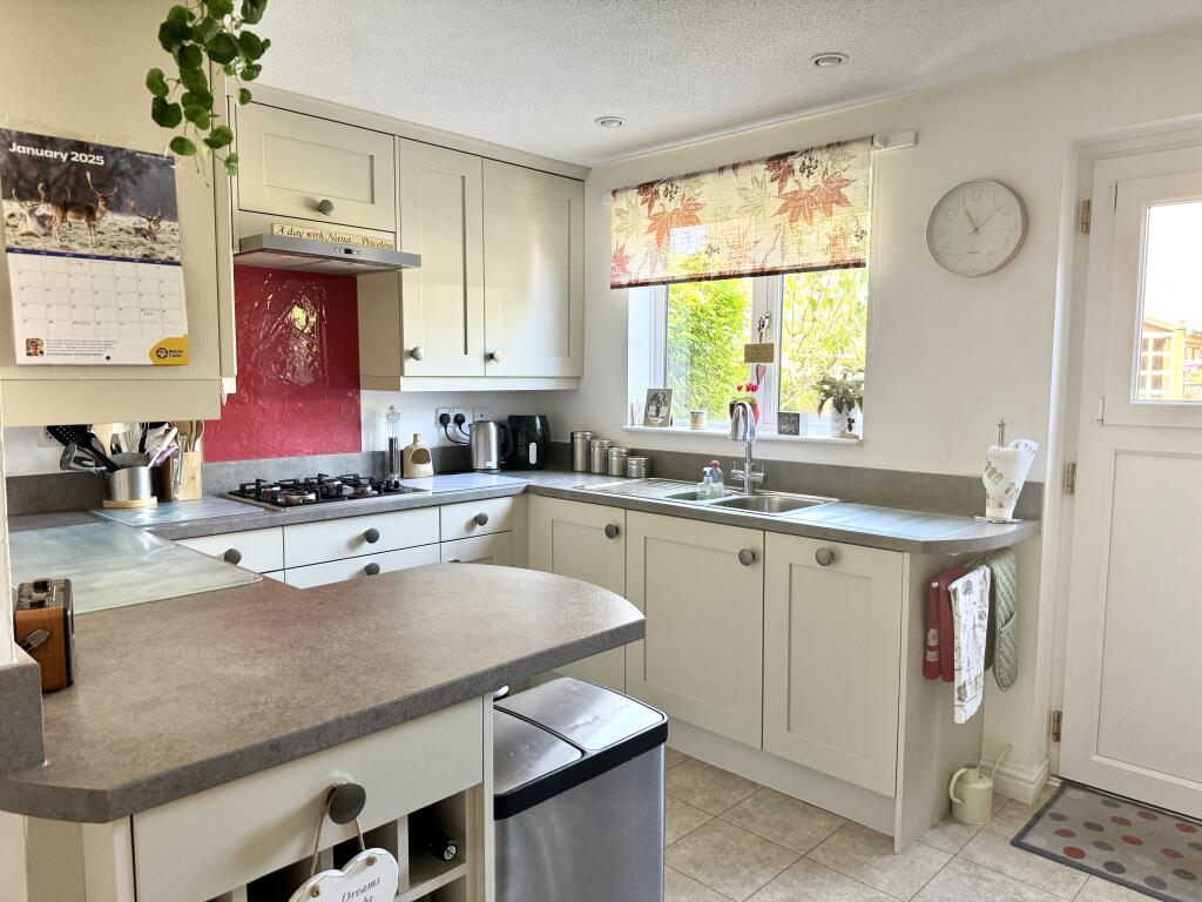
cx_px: 601
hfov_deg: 71.6
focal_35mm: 24
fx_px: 833
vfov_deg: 56.8
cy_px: 451
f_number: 1.78
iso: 200
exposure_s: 1/100
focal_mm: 6.76
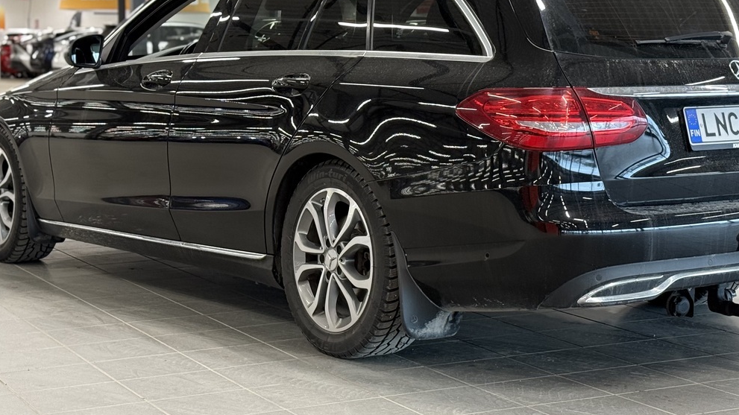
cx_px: 406
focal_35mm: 76
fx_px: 1489
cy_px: 118
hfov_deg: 27.9
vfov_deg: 15.8
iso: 250
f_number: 1.78
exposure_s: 1/60
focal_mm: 6.76
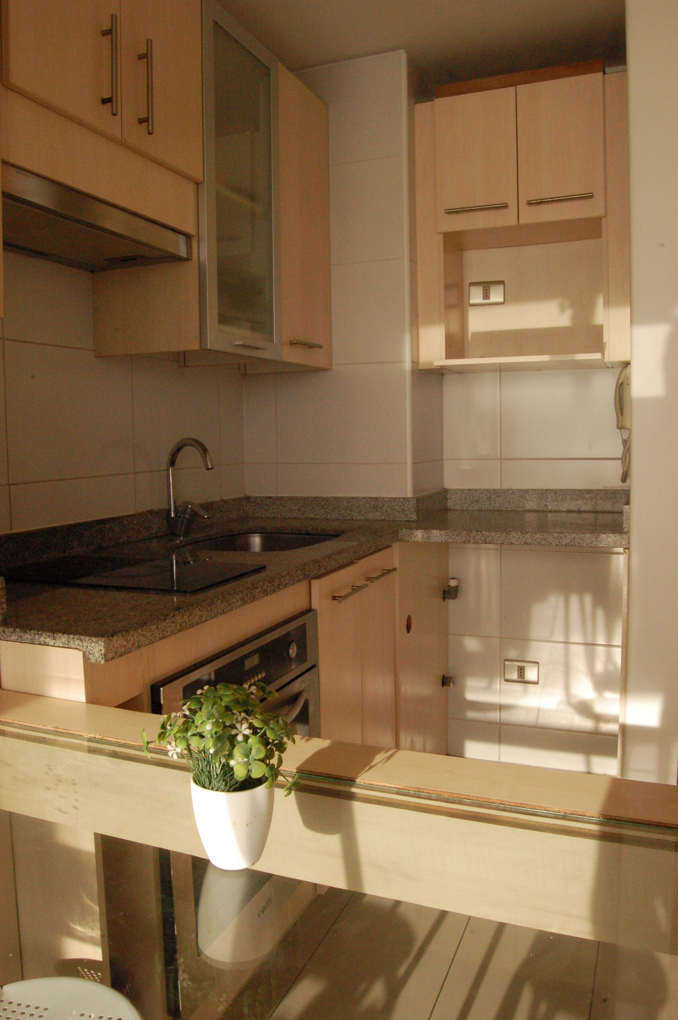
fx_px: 764
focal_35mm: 27
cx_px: 339
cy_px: 510
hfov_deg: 47.8
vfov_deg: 67.4
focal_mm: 18
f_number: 20
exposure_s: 1/250
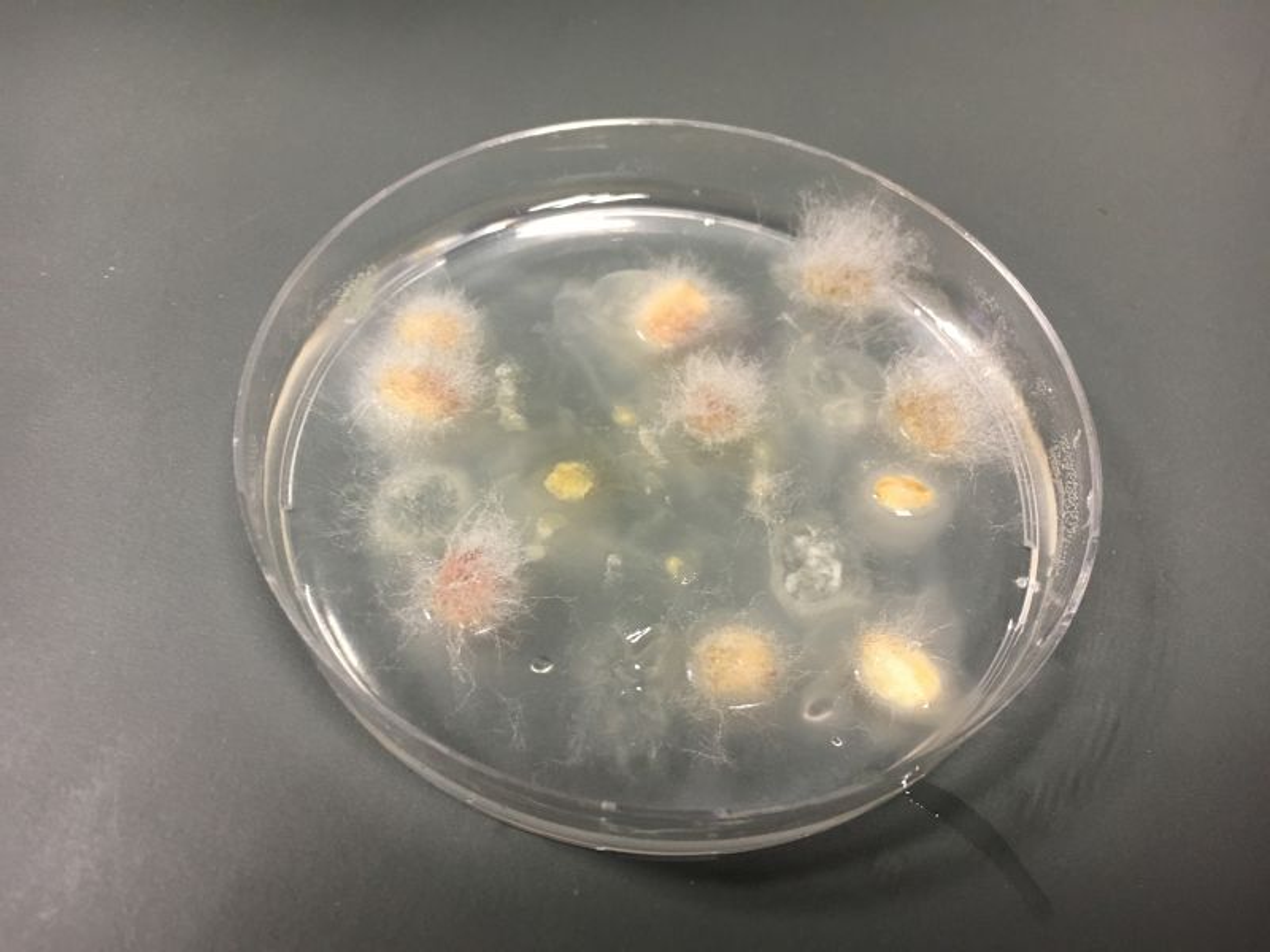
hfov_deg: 61.7
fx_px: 1064
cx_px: 635
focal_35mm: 29
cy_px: 476
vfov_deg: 48.2
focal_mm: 4.15
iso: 125
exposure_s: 1/33
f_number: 2.2
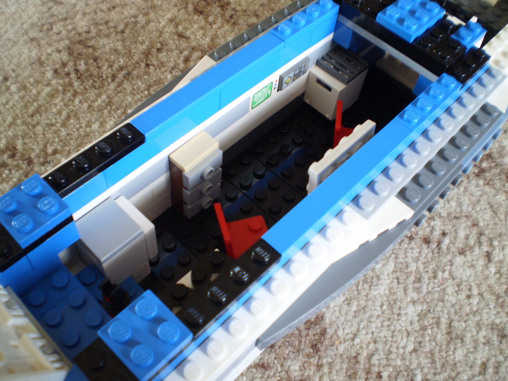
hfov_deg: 51.4
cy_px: 190
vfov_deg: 39.7
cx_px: 254
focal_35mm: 36
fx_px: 528
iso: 125
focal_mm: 6.3
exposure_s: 1/6
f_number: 3.1
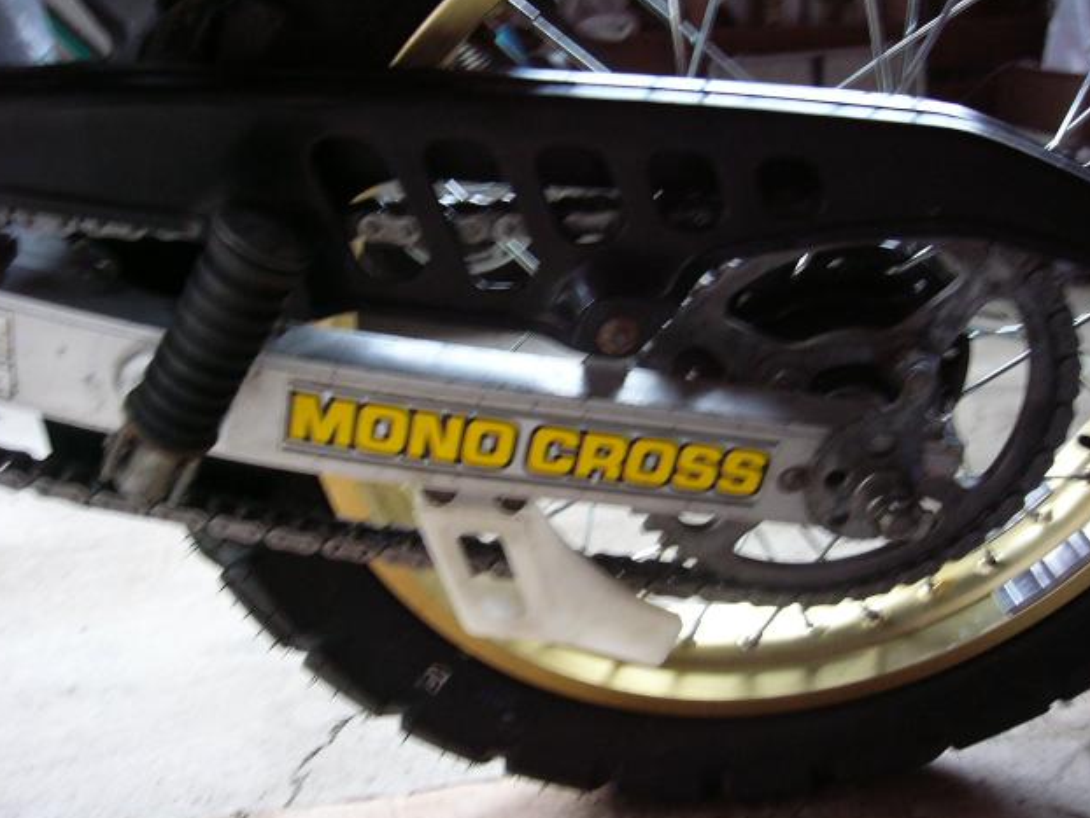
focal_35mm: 36
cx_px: 538
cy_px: 410
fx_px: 1134
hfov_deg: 51.3
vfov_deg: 39.7
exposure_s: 1/15
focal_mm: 5.8
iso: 200
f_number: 2.8
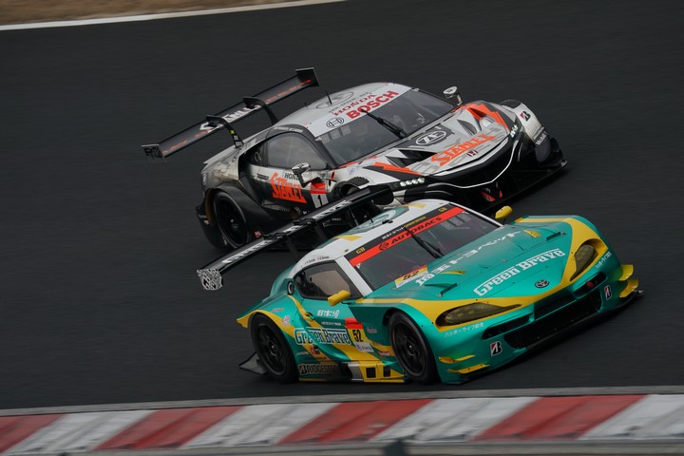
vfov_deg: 3.6
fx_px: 7257
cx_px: 342
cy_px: 228
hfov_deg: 5.4
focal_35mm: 382
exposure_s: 1/250
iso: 320
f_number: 10
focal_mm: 382
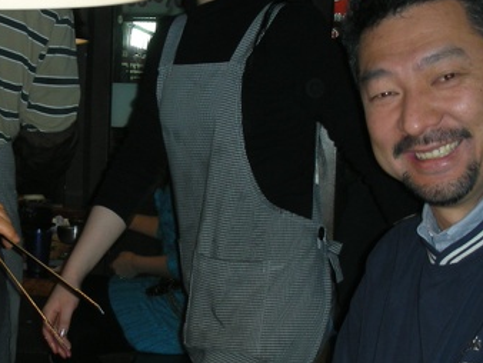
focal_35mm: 82
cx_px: 89
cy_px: 139
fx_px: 1145
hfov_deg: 23.4
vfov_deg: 18.0
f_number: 2.8
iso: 58
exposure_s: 1/60
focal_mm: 5.8
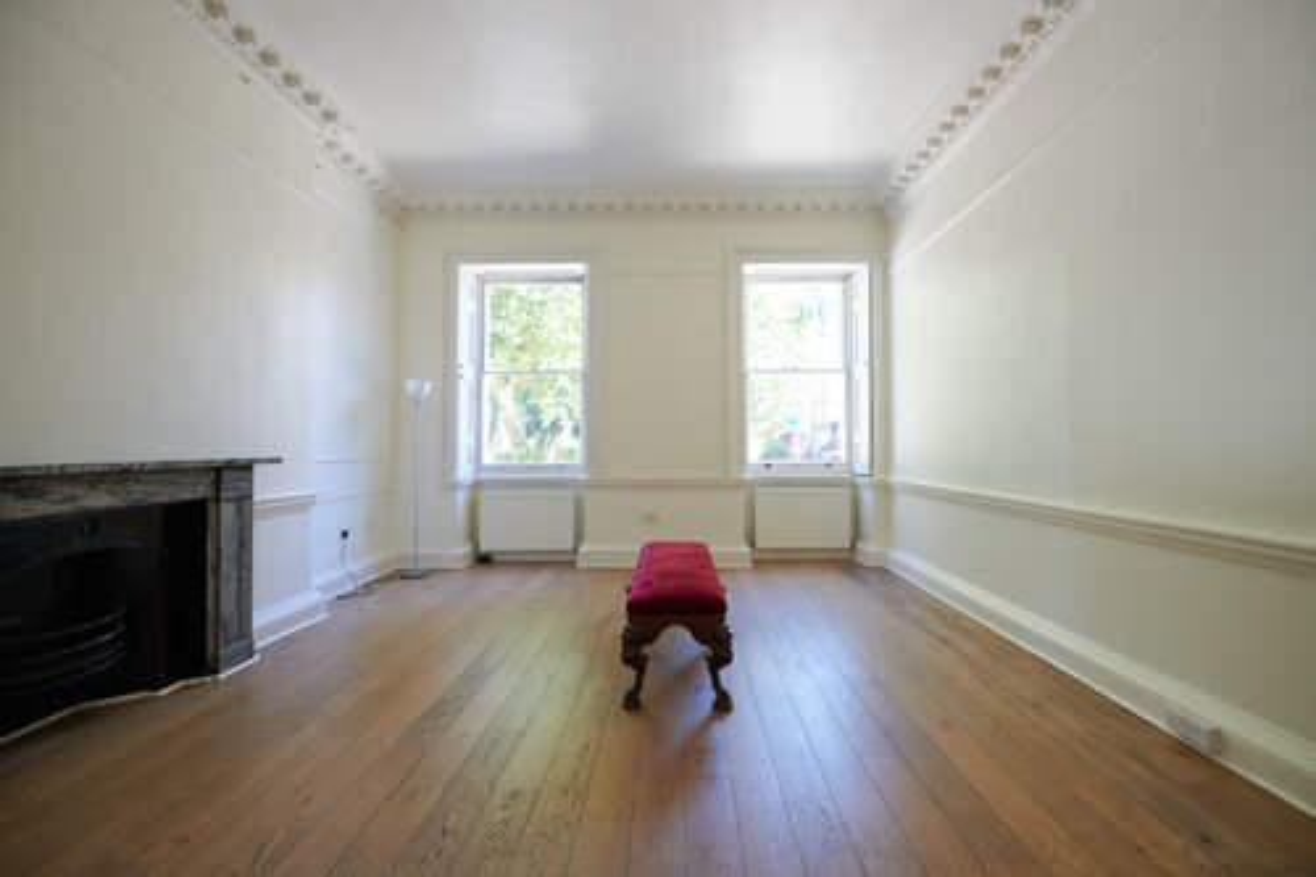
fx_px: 512
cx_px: 658
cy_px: 438
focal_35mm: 14
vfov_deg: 81.2
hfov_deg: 104.3
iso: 800
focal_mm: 14
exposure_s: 1/180
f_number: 4
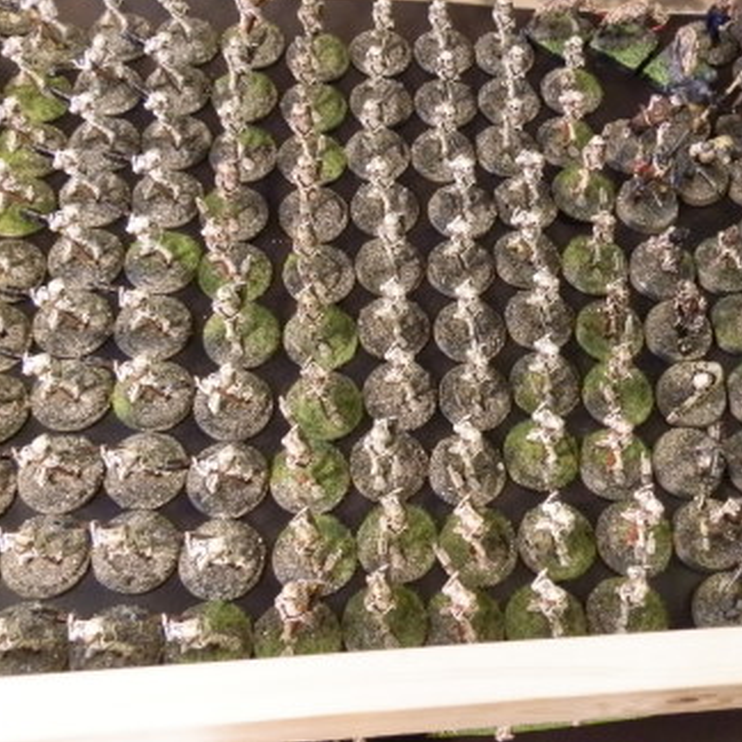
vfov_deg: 40.7
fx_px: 994
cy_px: 284
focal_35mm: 41
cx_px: 488
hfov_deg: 40.5
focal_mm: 5
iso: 400
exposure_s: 1/30
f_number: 3.1
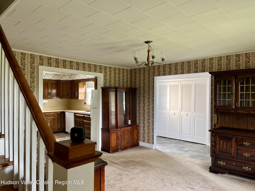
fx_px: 192
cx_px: 128
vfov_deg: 53.1
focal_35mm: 26
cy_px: 96
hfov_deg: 67.3
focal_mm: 5.1
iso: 125
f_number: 1.6
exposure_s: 1/107
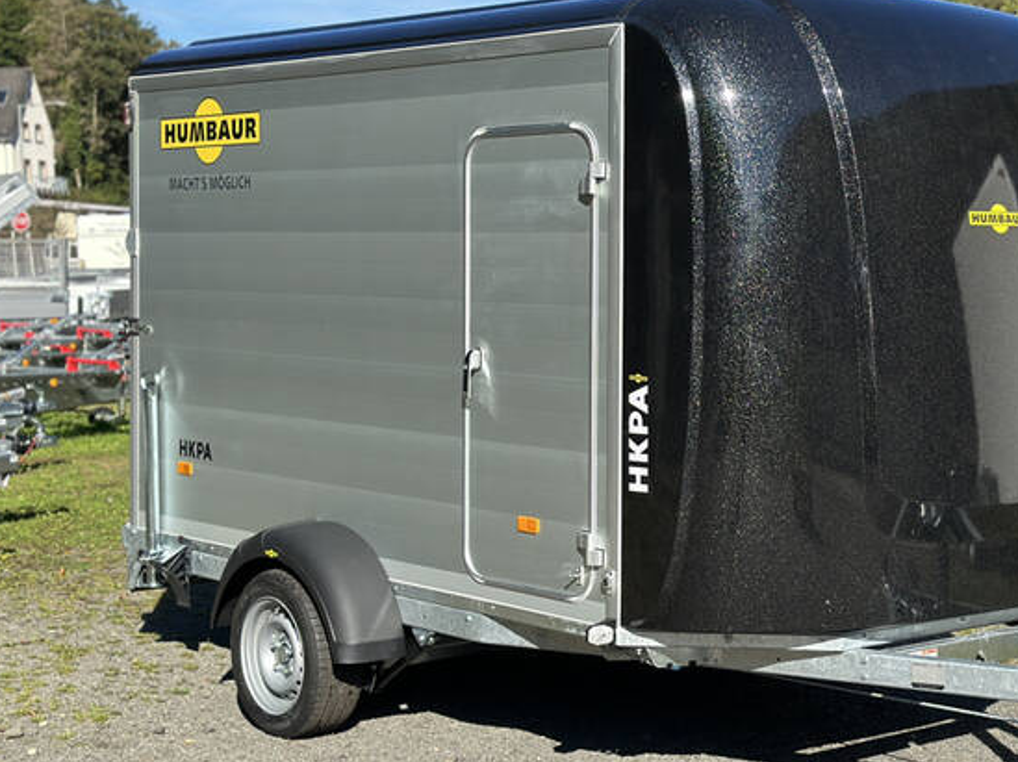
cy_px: 339
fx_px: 2057
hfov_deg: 27.5
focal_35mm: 70
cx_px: 732
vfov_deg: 21.0
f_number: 1.78
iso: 100
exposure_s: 1/3597
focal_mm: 6.86
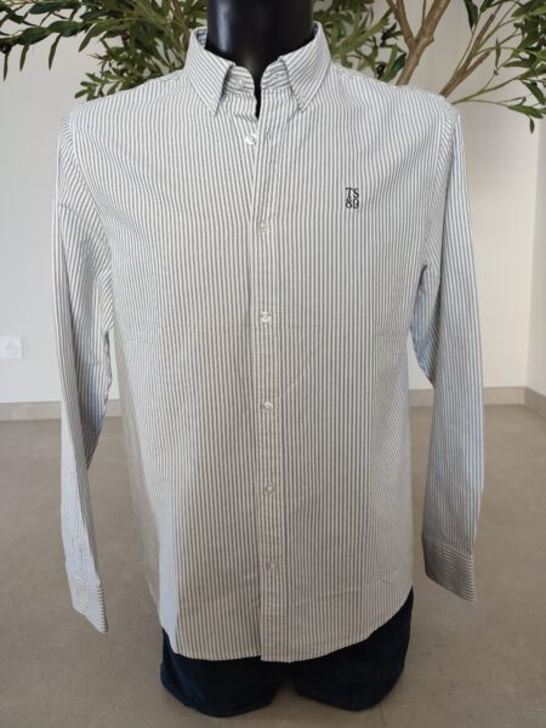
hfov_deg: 54.9
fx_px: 526
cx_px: 273
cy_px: 364
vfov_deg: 69.4
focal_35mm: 25
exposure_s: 1/33
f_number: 1.9
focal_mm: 6.04
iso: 216
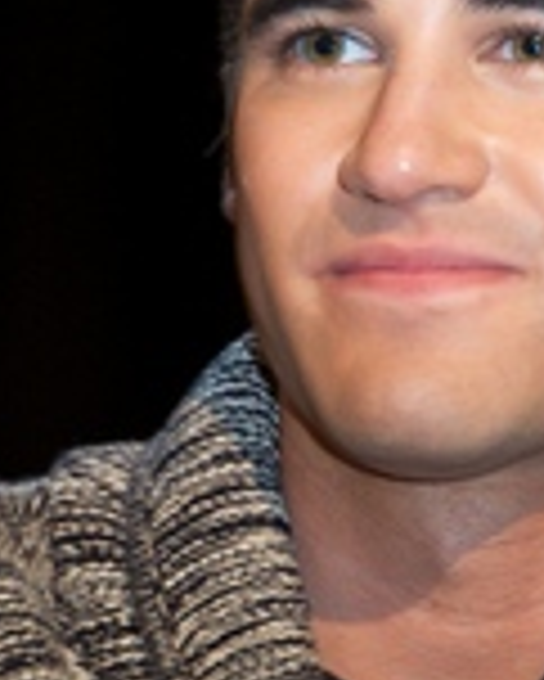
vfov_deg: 3.7
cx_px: 454
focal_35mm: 522
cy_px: 378
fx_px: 10495
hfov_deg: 3.0
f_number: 5.6
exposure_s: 1/60
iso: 2000
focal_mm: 210
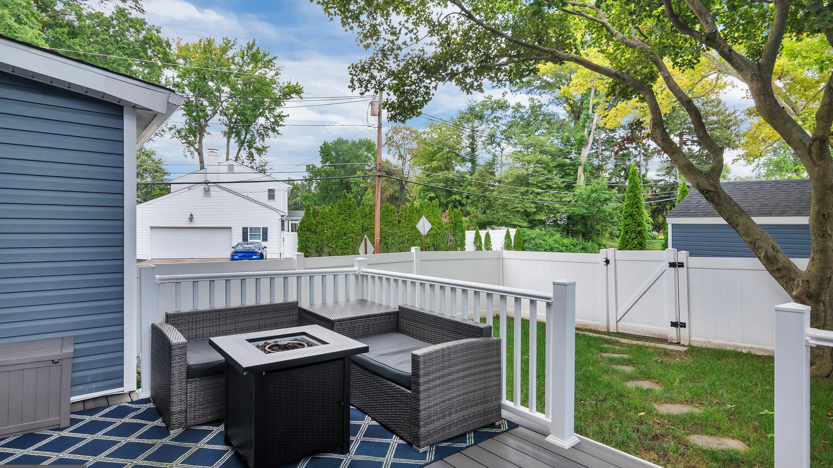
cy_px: 215
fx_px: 420
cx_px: 415
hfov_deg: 89.6
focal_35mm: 19
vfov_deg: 58.3
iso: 100
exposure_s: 1/160
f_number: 10
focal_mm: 12
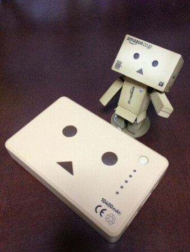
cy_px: 126
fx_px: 241
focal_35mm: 33
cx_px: 95
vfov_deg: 55.3
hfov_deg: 43.0
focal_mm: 4.13
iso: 400
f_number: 2.4
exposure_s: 1/15
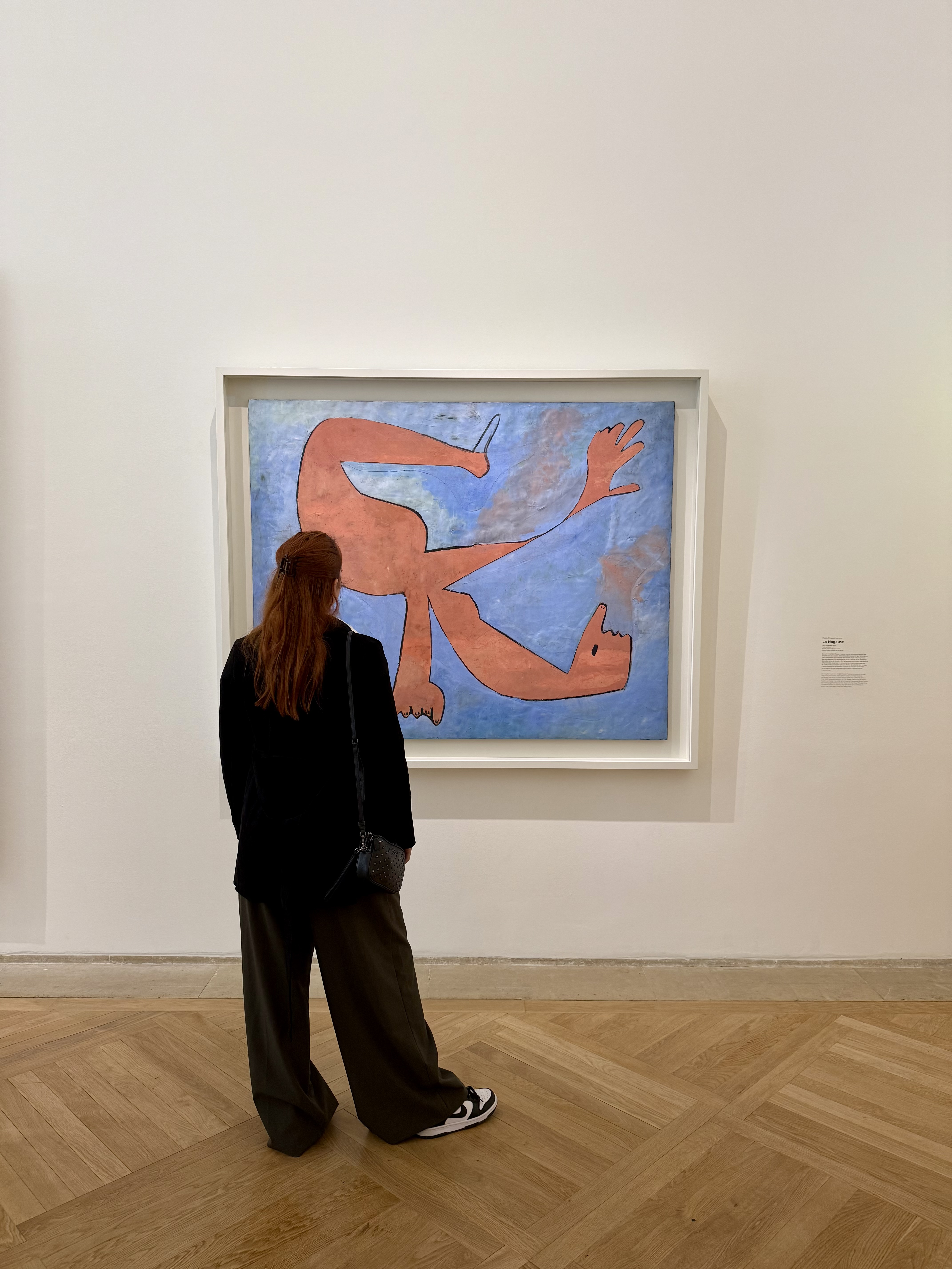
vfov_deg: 71.6
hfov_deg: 56.8
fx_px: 880
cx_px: 476
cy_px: 634
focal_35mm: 24
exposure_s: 1/50
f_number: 1.78
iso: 160
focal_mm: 6.76
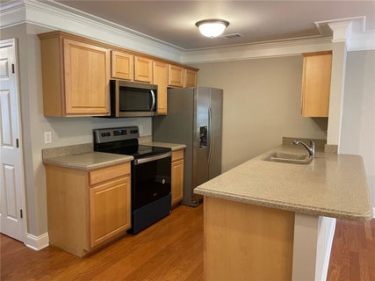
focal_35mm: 26
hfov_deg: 67.3
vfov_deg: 53.0
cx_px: 188
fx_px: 282
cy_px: 140
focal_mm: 4.2
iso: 200
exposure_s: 1/60
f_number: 1.6
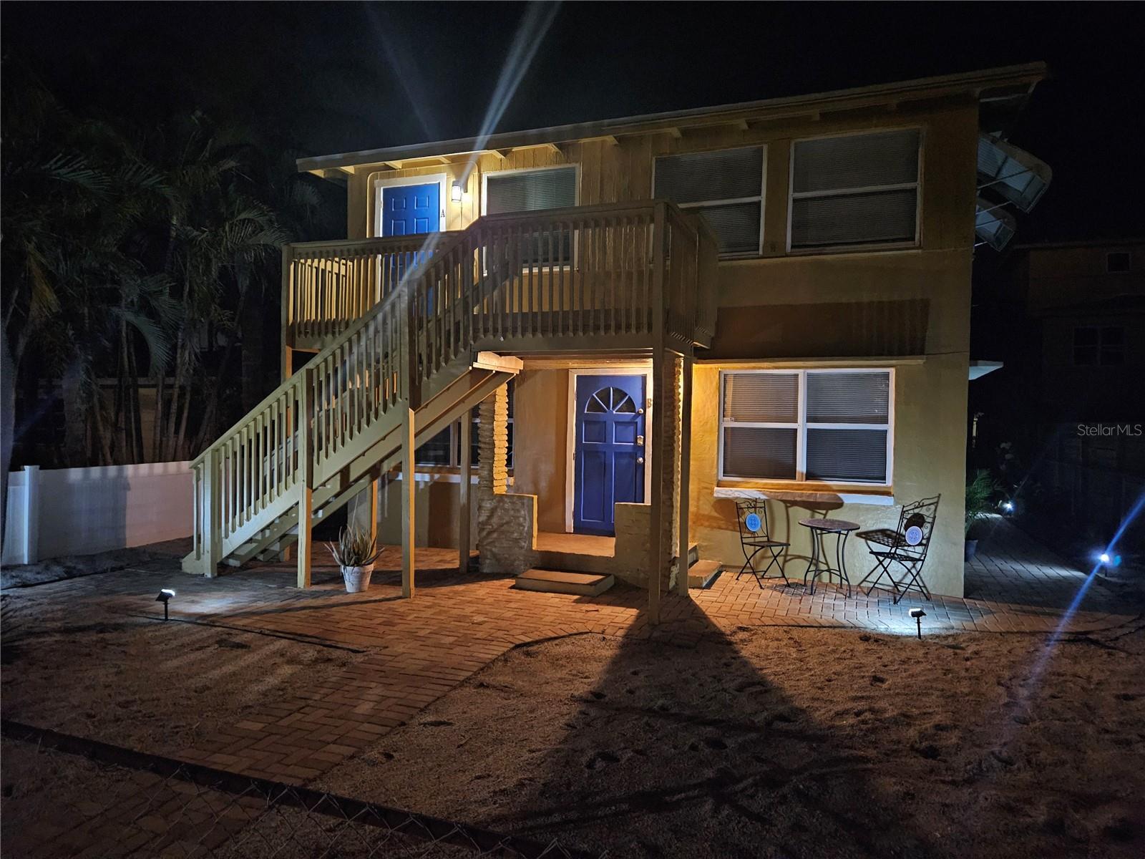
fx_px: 761
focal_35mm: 23
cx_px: 572
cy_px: 430
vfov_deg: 58.9
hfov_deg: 73.9
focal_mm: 5.4
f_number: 1.8
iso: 1600
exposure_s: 1/20
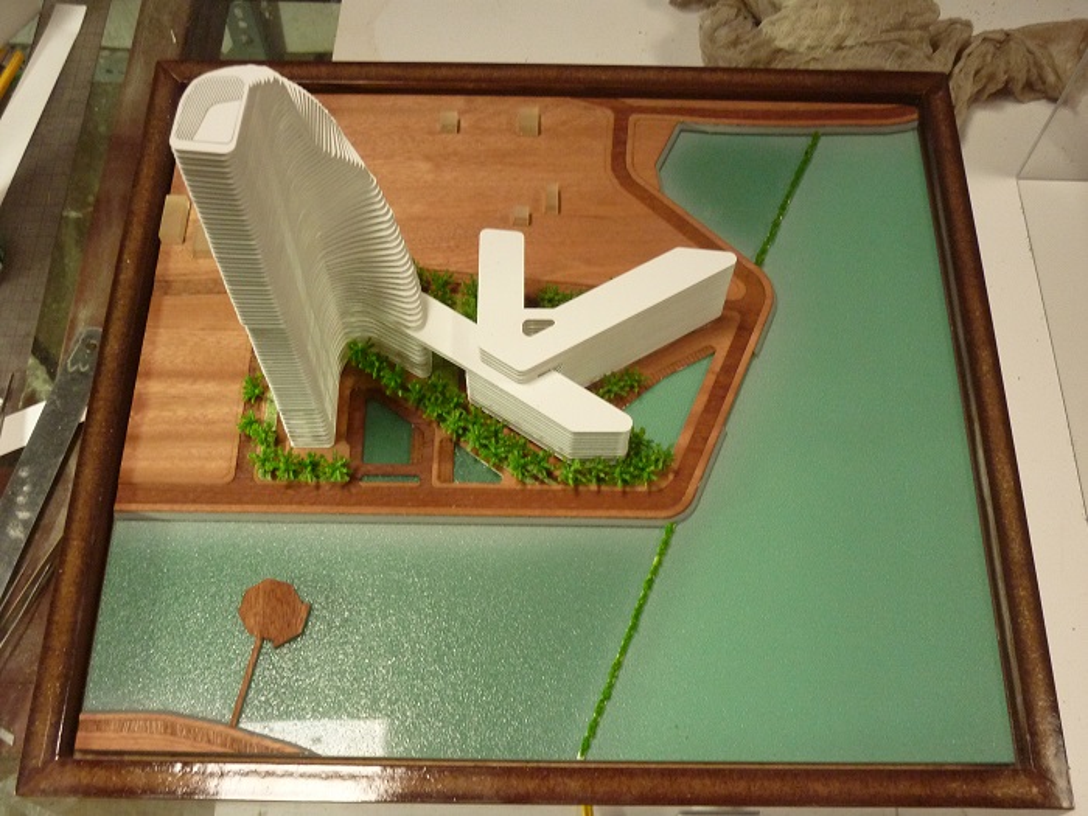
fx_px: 1226
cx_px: 544
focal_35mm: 39
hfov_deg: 47.9
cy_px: 408
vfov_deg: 36.8
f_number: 3
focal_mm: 6.4
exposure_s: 1/20
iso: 400
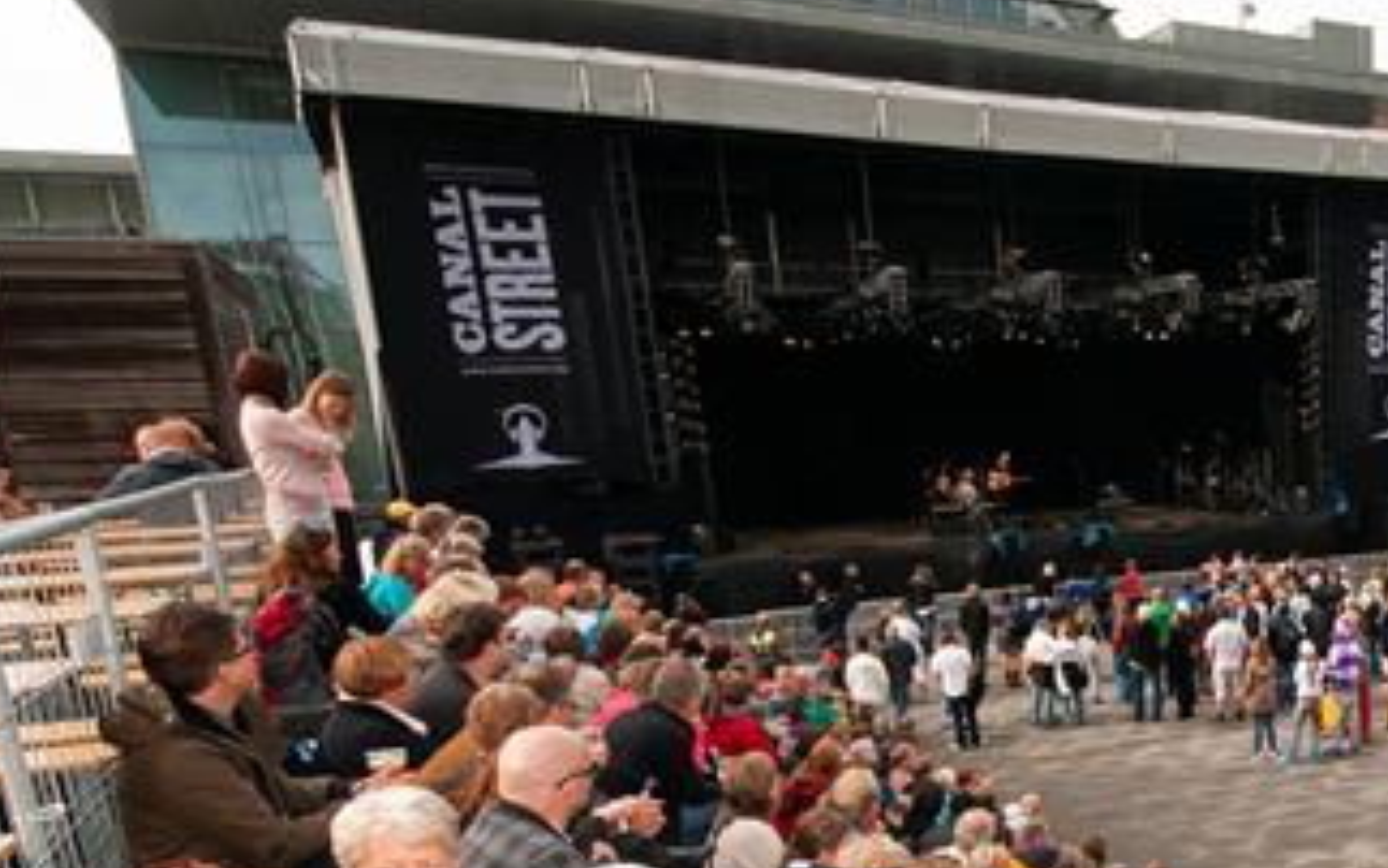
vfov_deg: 35.8
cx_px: 1285
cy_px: 718
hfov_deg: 49.6
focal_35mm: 34
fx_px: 1286
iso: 200
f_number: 8
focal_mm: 10
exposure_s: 1/125
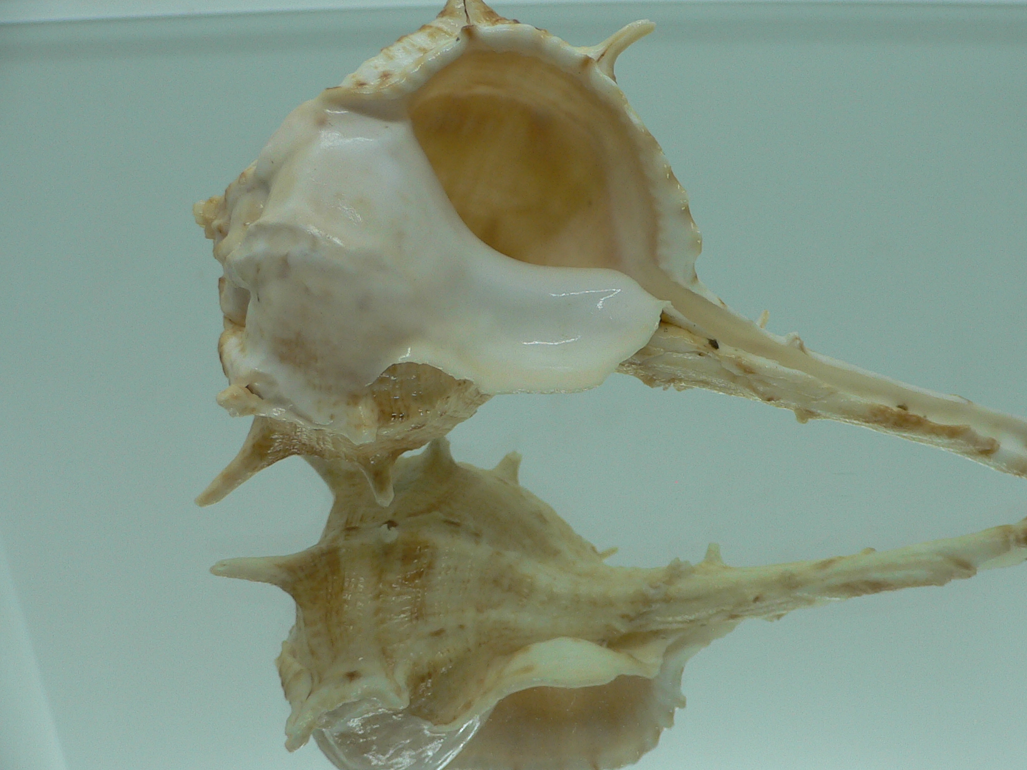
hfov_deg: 43.7
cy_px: 389
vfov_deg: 33.6
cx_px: 606
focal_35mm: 43
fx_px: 1276
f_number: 2.8
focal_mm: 4.6
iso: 80
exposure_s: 1/80
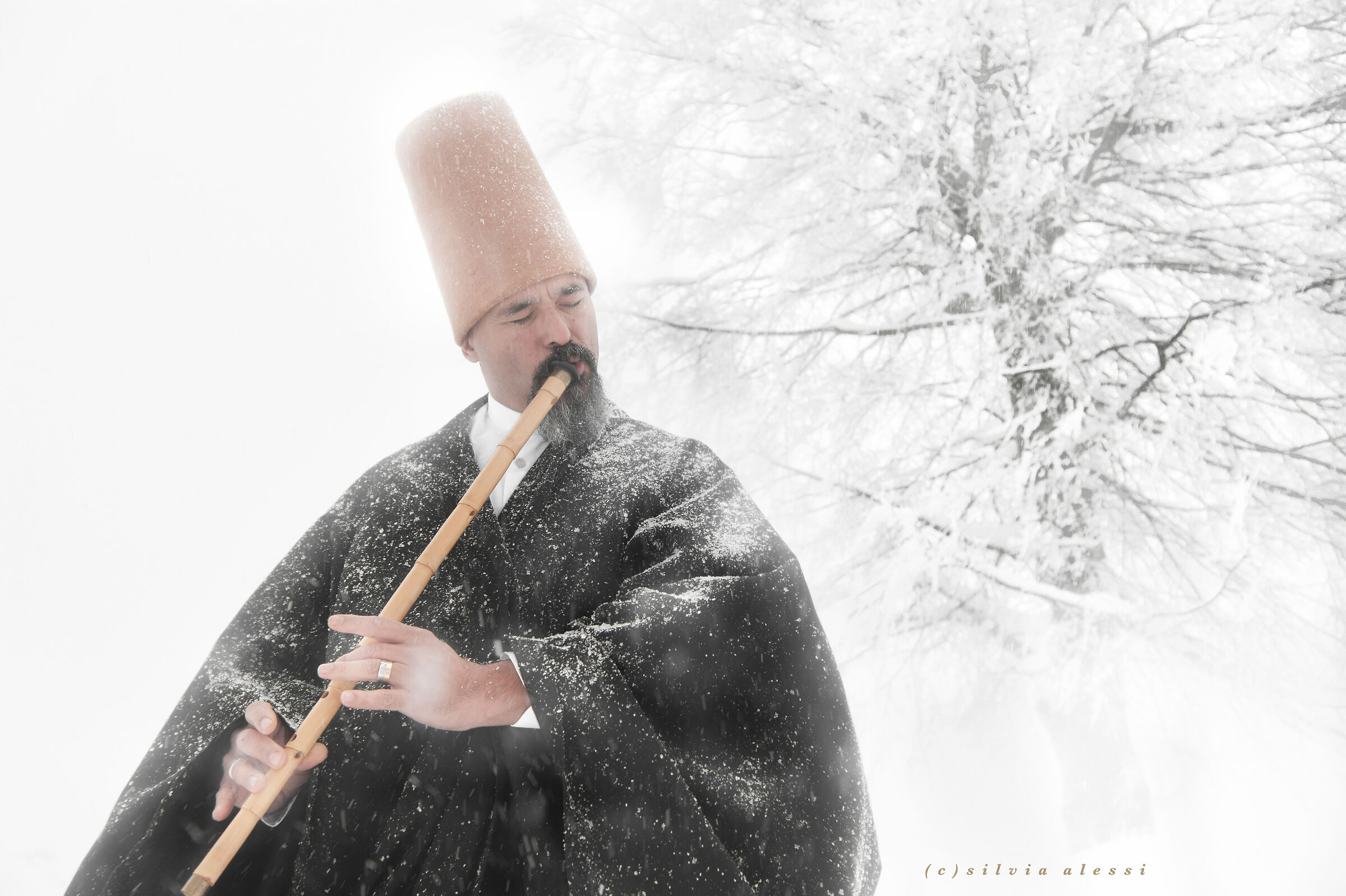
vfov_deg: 37.8
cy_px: 448
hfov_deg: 54.5
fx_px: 1308
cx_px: 673
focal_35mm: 35
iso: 200
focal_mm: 35
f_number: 5.6
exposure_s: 1/200
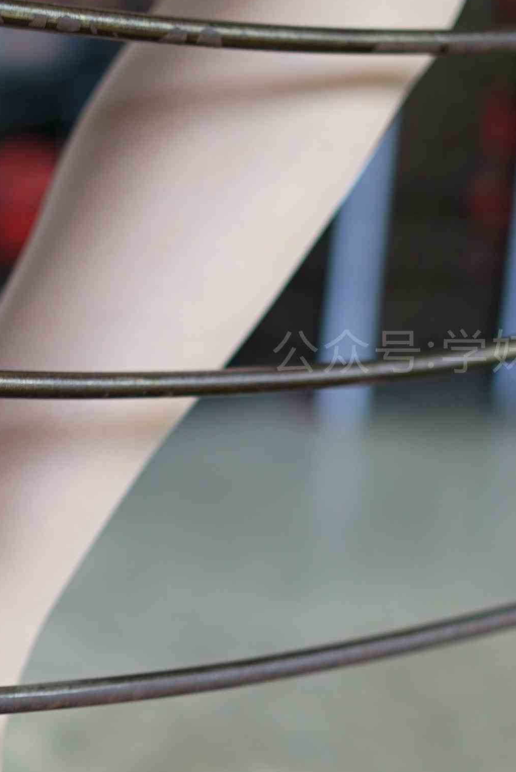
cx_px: 17
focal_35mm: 139
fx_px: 2984
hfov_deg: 9.8
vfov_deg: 14.6
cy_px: 678
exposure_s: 1/60
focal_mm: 50
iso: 250
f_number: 2
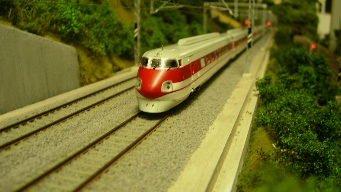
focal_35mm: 42
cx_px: 169
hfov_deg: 48.4
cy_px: 89
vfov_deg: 28.3
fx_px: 380
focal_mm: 7.8
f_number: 2.8
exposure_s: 1/7.5
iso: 79
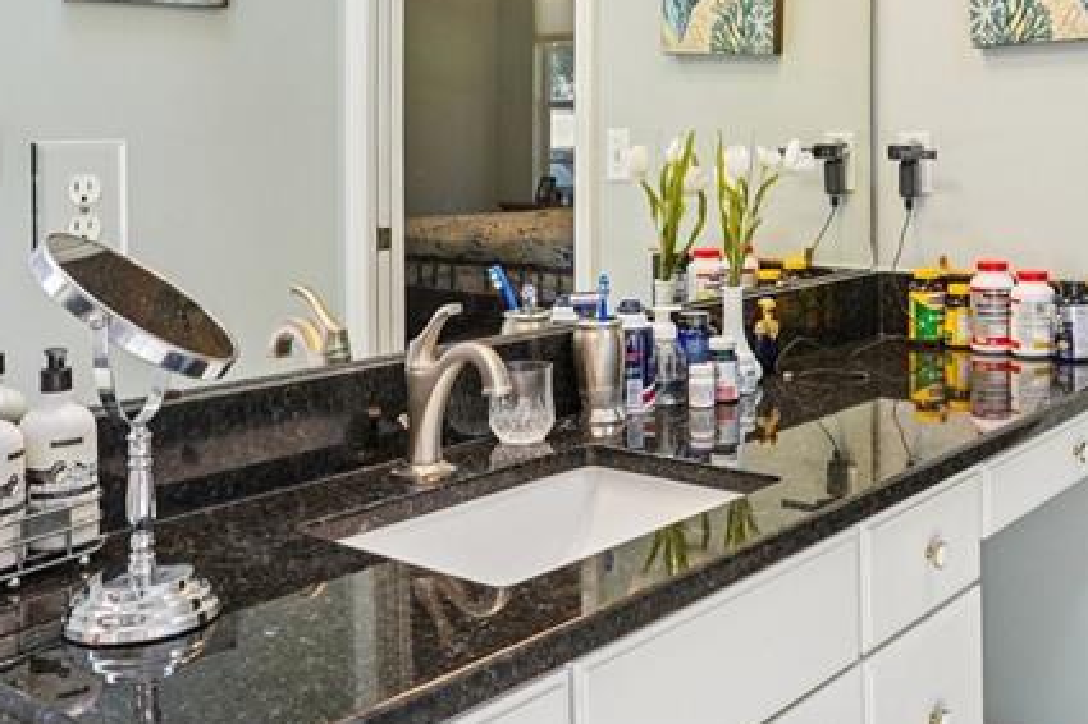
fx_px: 1239
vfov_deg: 31.5
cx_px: 860
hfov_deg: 45.2
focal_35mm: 41
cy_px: 118
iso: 100
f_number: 8
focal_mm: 17
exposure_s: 1/13
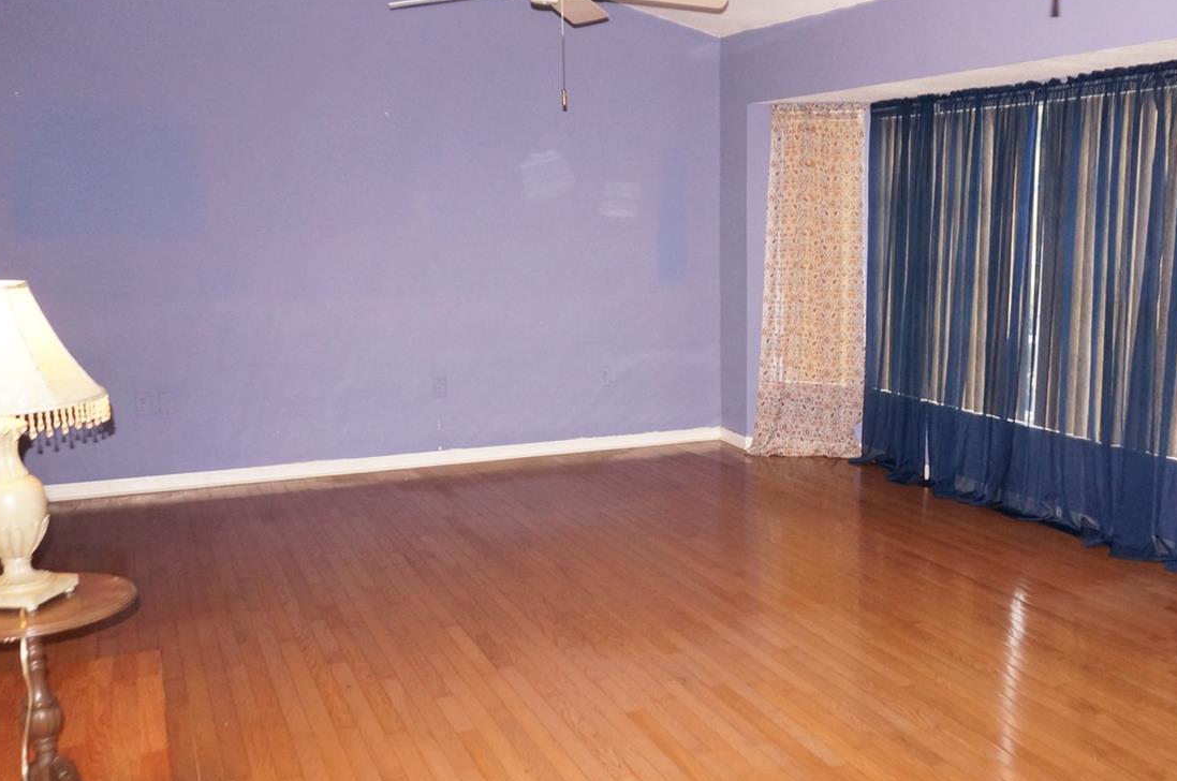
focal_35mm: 35
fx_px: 1143
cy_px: 426
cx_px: 814
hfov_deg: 53.1
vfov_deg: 37.7
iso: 1250
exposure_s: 1/125
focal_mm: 16
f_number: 3.5
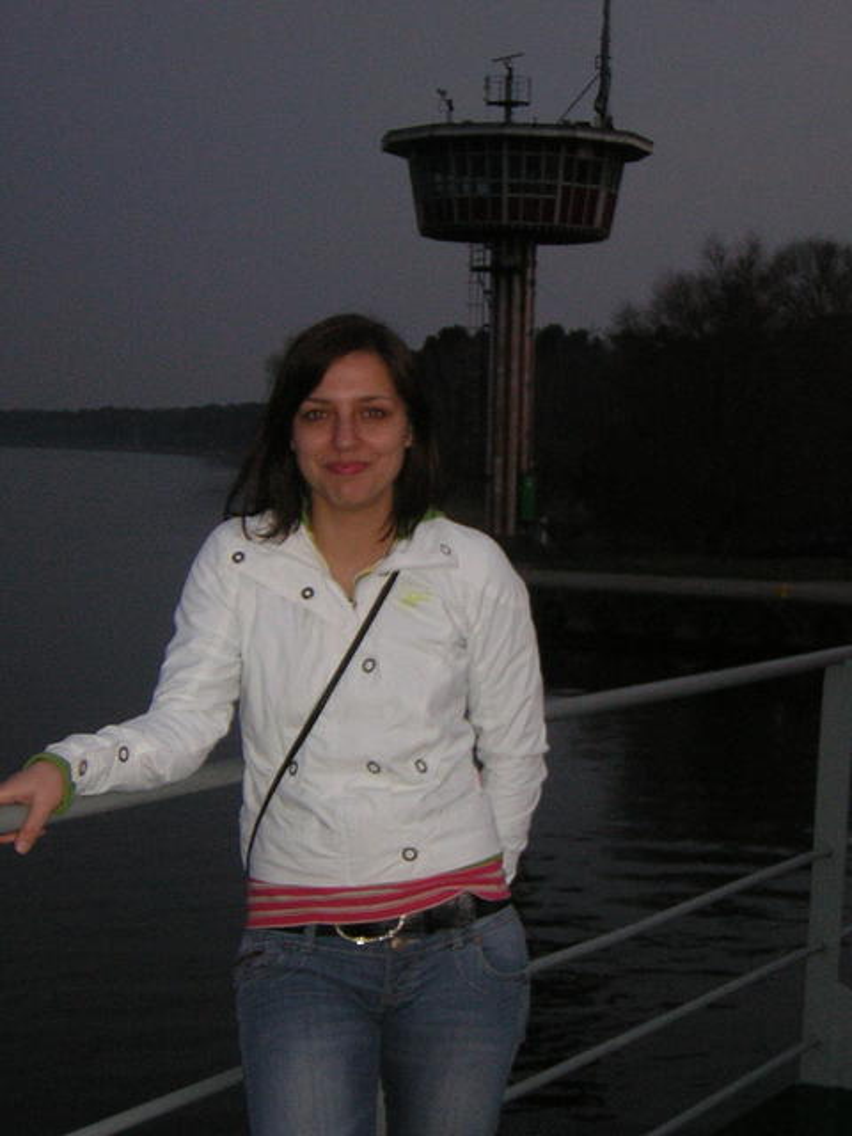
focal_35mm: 70
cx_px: 426
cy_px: 568
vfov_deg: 27.8
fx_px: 2297
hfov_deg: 21.0
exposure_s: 1/60.1
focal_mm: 9.1
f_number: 3.6
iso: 118
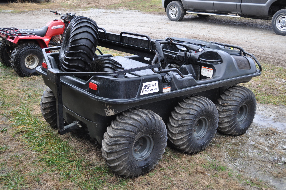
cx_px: 143
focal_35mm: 39
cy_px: 95
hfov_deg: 49.6
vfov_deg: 34.1
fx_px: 309
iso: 400
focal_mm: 26
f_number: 4.2
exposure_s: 1/60
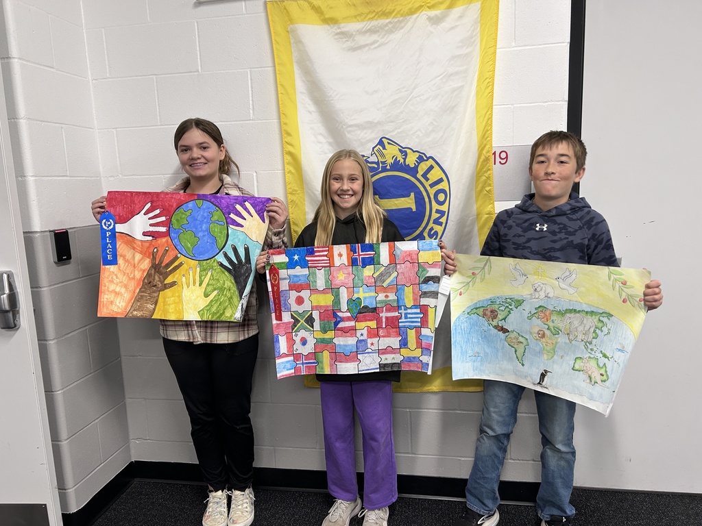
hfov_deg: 67.3
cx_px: 351
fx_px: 527
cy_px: 263
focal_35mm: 26
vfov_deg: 53.1
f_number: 1.5
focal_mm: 5.7
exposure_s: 1/60
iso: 125
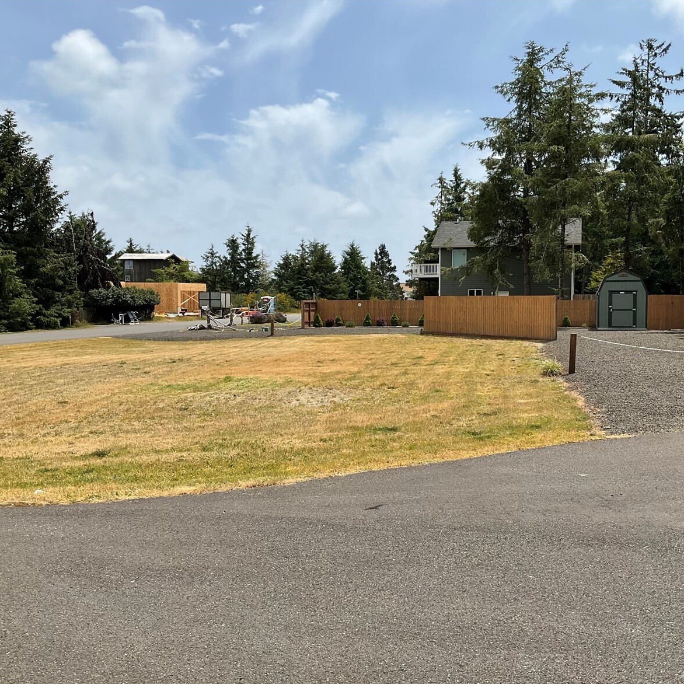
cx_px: 391
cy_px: 348
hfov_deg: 47.1
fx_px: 782
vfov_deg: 47.2
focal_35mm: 35
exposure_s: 1/2801
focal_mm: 3
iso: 25
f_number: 1.8
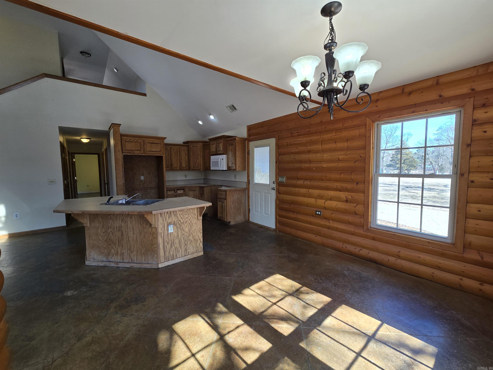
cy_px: 185
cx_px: 246
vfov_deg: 89.9
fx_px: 185
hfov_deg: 106.2
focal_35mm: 13
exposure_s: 1/120
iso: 64
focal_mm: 2.2
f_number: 2.2
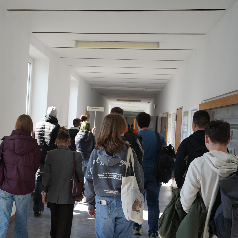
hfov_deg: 37.1
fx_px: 350
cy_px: 119
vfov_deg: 37.6
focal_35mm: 45
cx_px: 78
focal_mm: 35
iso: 200
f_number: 4
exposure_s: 1/160
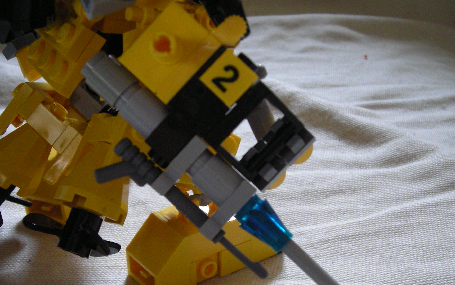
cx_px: 226
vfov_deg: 25.1
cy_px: 202
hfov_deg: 39.6
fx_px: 632
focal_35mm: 51
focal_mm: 6.3
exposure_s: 1/13
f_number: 3.2
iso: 200
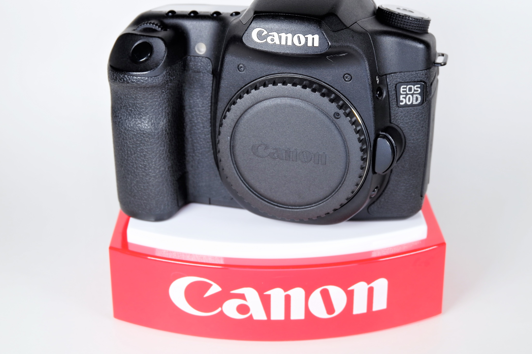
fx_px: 842
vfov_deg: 23.8
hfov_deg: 35.1
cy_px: 146
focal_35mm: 57
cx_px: 267
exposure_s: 1/240
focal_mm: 32.5
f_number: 5.6
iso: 200
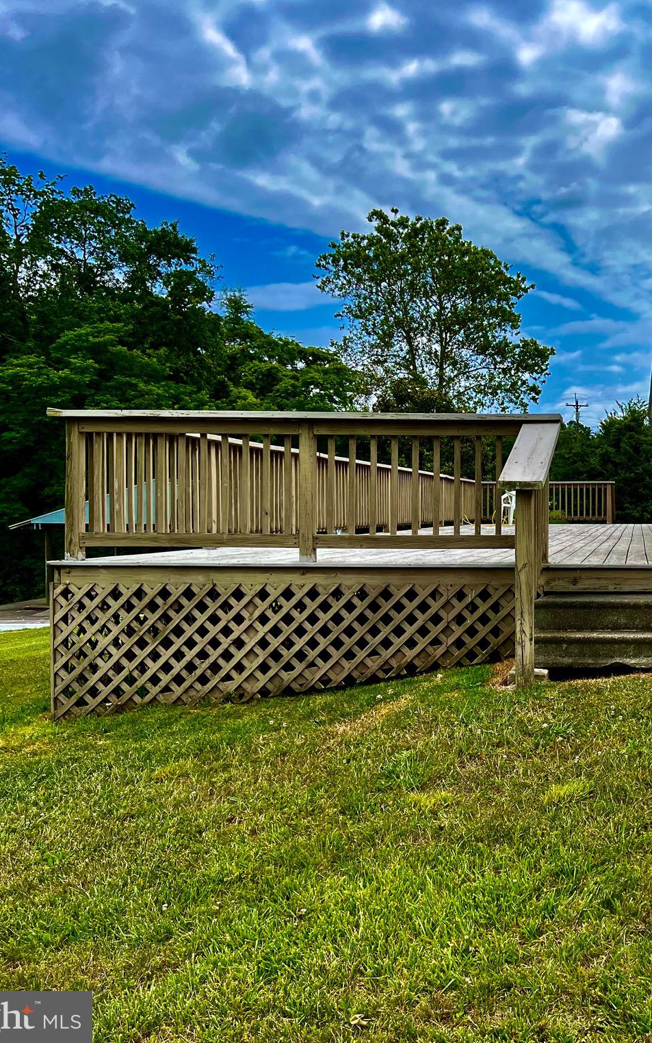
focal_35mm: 37
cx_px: 622
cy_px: 522
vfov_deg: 52.8
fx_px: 1052
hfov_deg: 32.2
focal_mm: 5.7
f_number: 1.5
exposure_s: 1/4444
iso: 50
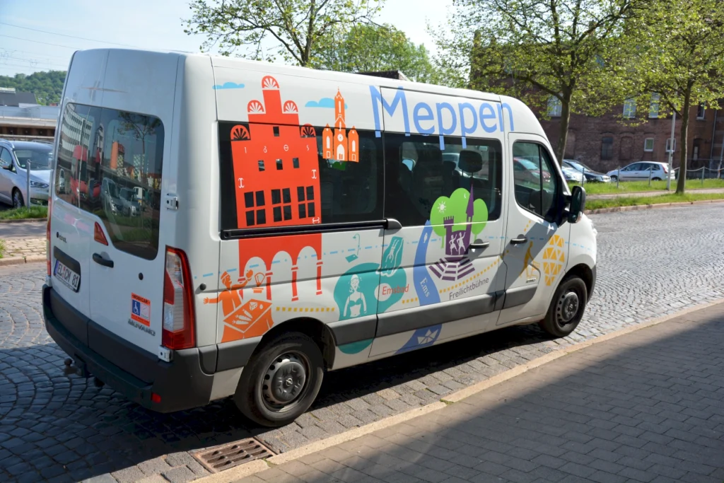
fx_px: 724
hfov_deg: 53.1
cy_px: 242
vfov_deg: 36.9
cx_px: 362
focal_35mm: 36
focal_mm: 24
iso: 400
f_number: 4.5
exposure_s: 1/1250
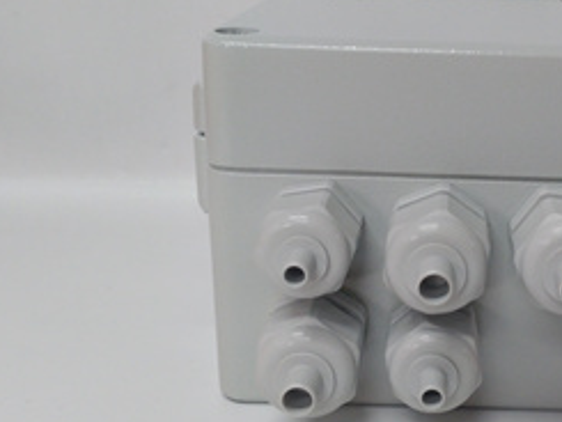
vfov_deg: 26.6
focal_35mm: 55
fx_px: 893
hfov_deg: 33.9
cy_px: 185
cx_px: 452
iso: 132
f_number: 2
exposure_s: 1/33
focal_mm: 3.79
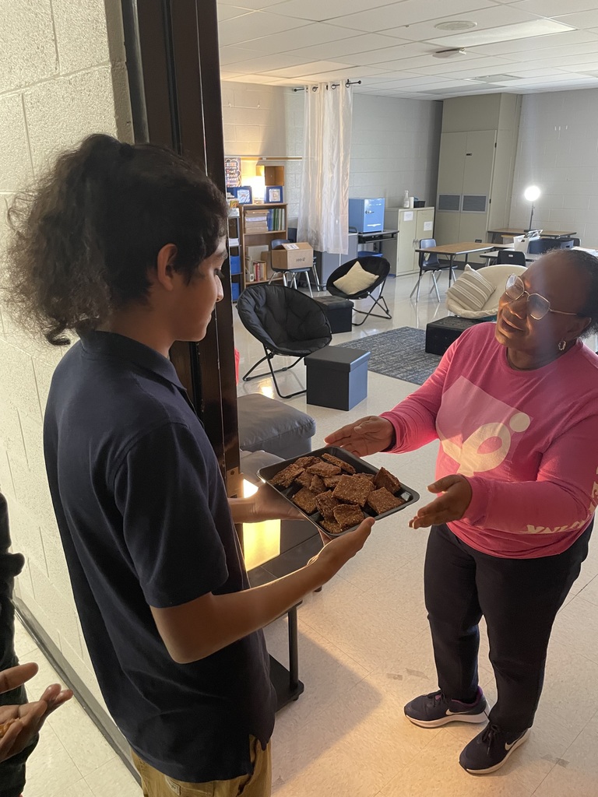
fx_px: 599
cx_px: 299
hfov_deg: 53.1
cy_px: 398
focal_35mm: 26
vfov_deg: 67.3
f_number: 1.6
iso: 400
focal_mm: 4.2
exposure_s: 1/40
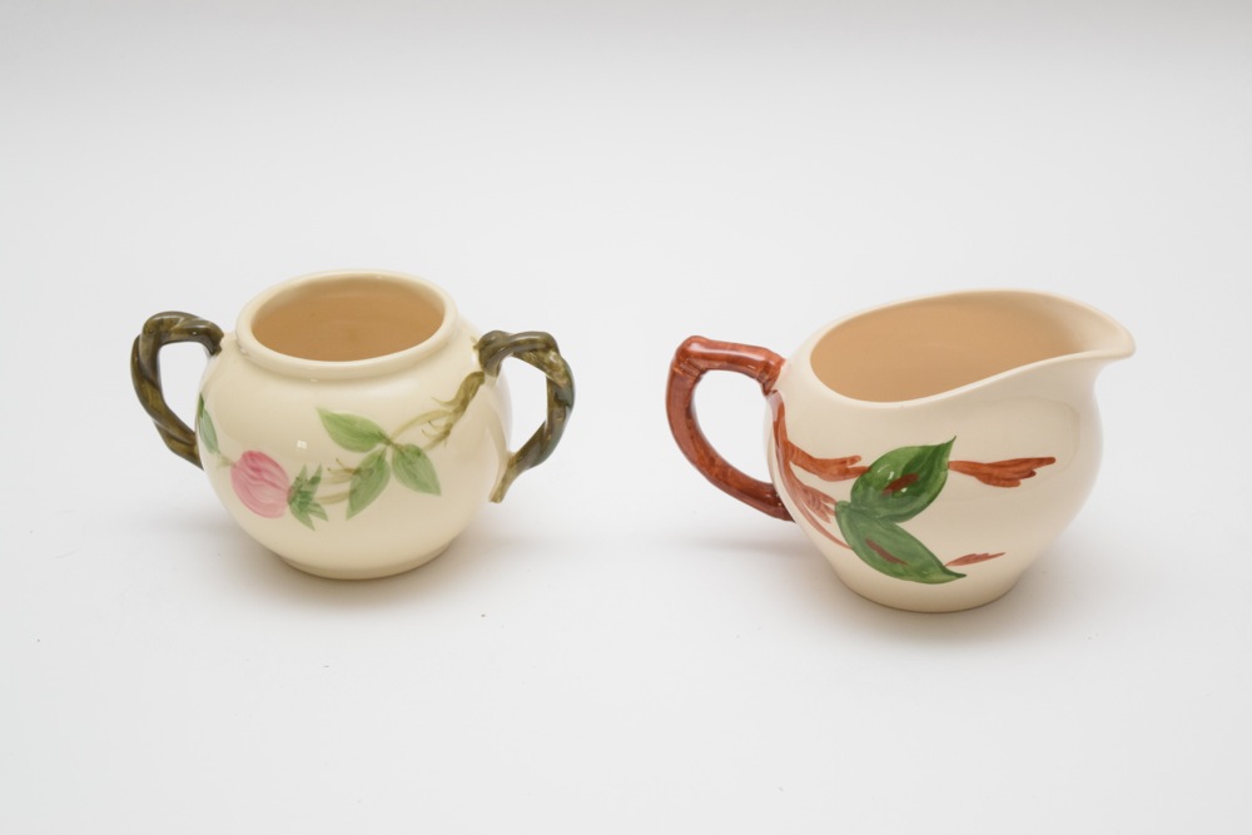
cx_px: 626
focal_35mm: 72
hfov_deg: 28.1
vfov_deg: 18.9
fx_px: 2504
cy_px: 418
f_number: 5.3
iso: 1100
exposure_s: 1/60
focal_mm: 48
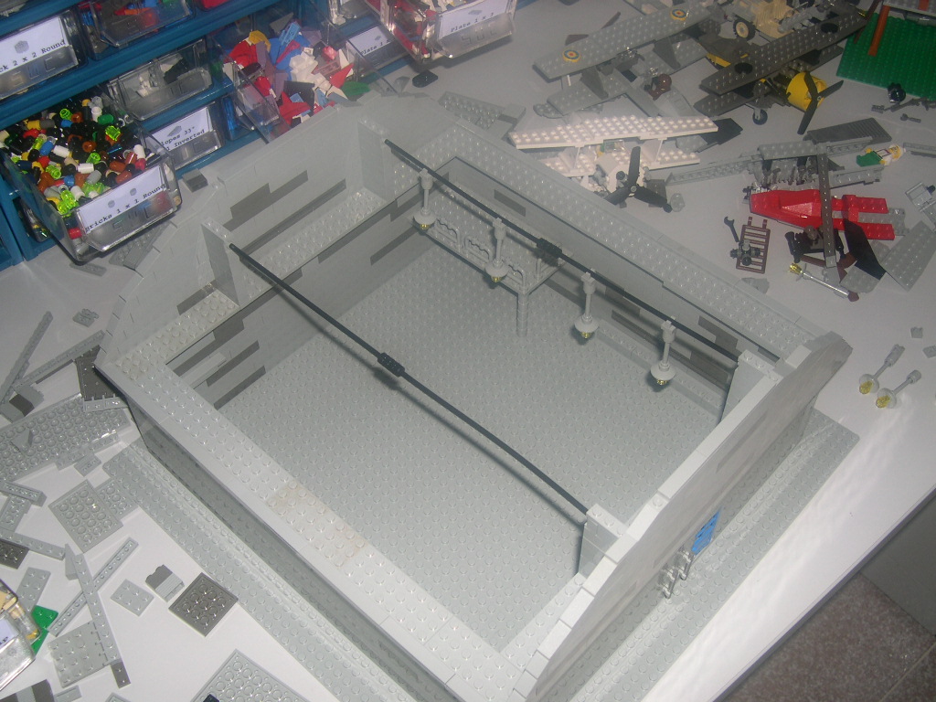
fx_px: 1028
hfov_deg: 49.0
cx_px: 468
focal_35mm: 38
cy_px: 351
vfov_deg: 37.7
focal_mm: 8
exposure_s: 1/60
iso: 100
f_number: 2.8
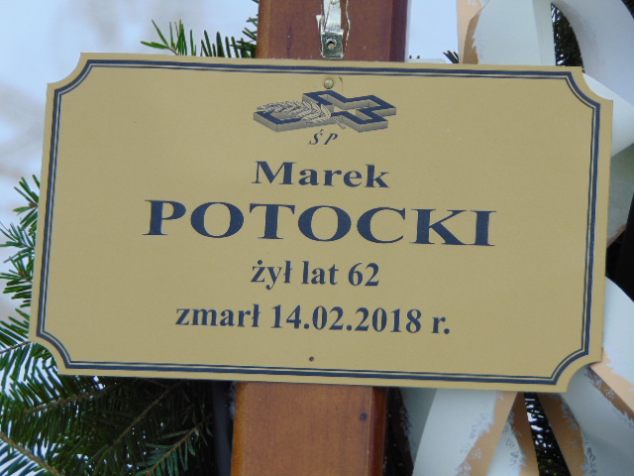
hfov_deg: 7.9
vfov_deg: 5.9
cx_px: 317
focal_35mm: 250
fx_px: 4579
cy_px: 238
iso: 80
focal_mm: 44.9
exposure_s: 1/250
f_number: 4.1
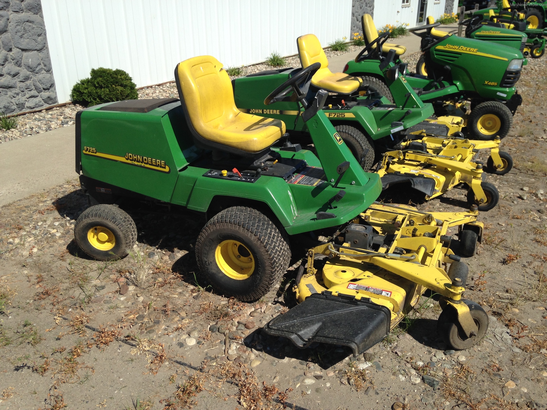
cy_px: 205
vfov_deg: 42.9
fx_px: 521
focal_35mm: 33
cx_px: 274
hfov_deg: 55.4
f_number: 2.4
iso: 50
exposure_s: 1/2169
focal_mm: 4.12
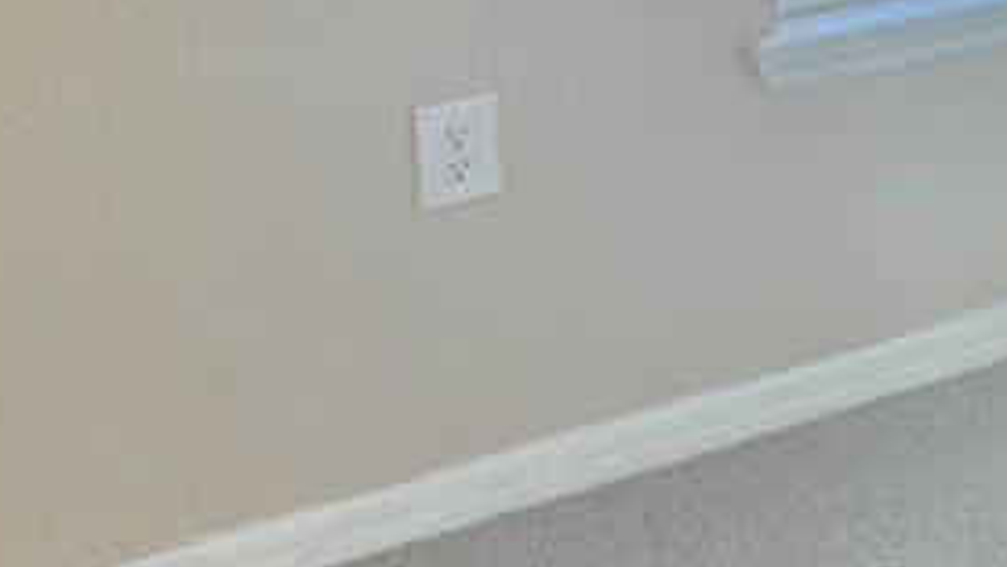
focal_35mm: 88
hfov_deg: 16.1
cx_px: 2214
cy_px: -563
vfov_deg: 12.2
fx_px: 2350
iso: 64
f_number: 2.2
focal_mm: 2.22
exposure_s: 1/120
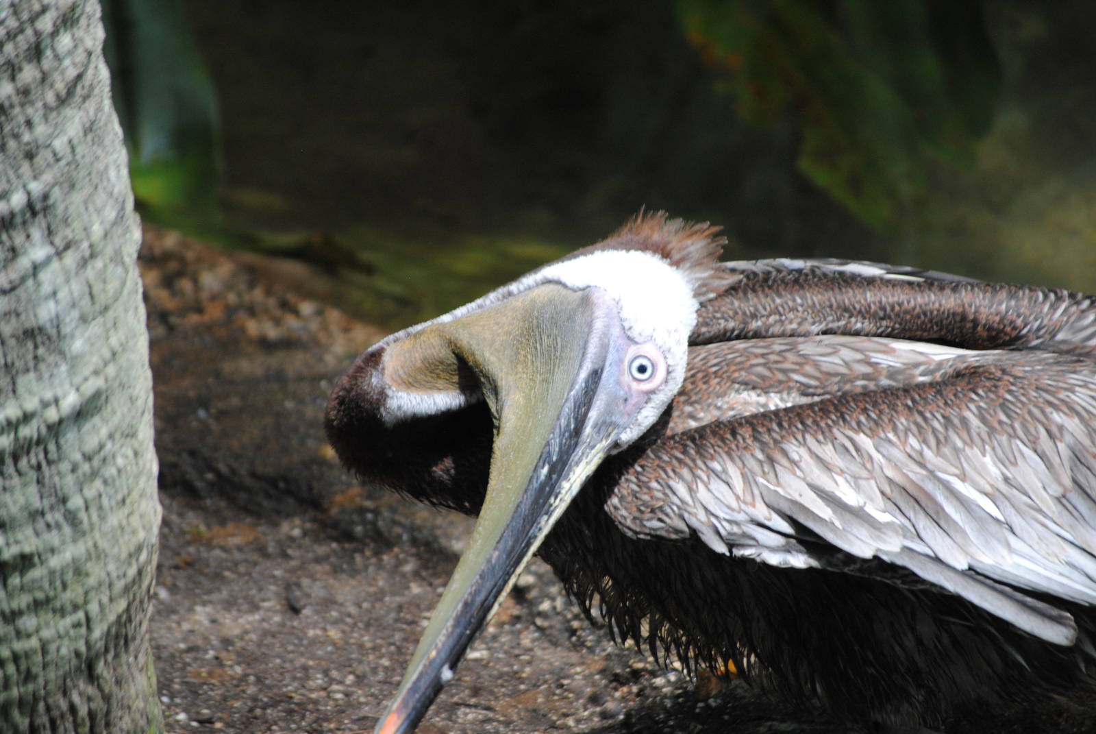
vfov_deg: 4.8
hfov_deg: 7.2
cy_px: 367
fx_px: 8687
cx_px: 548
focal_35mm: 285
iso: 400
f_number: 5.6
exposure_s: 1/400
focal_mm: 190
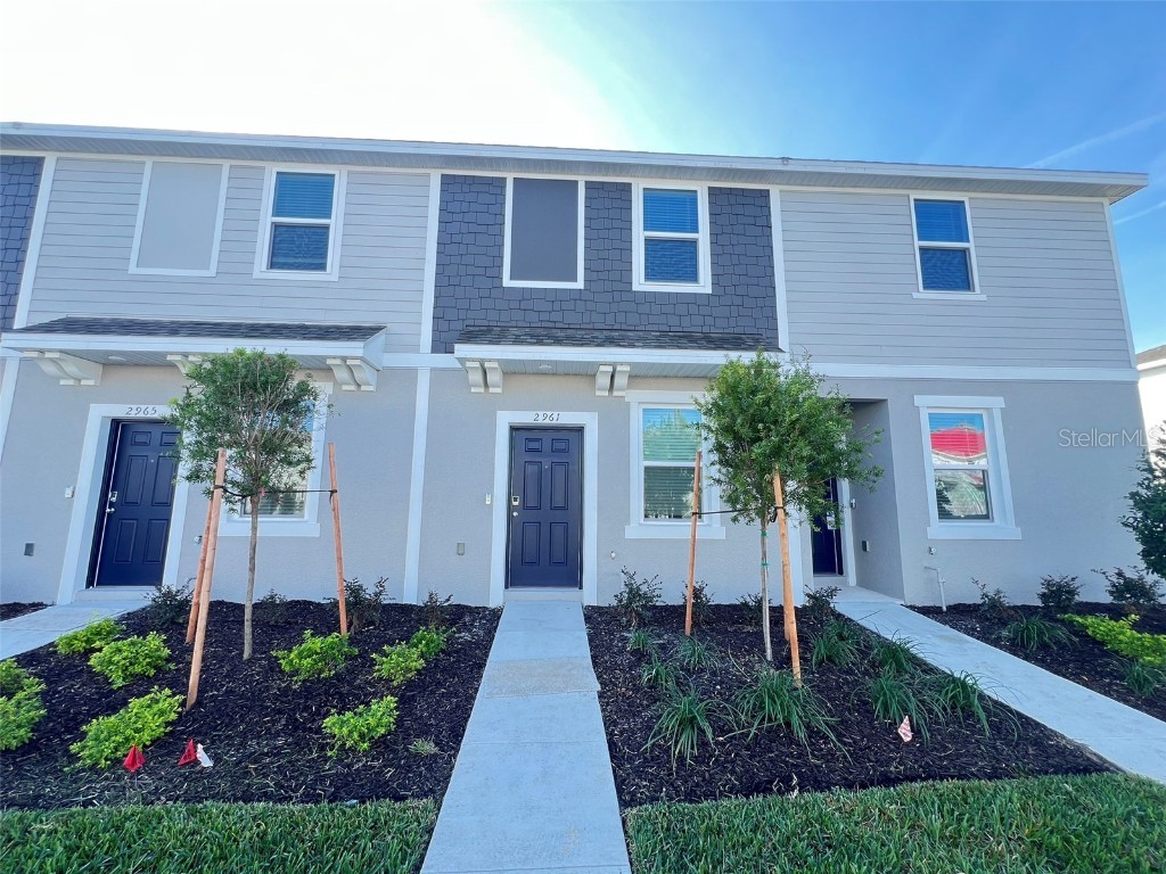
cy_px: 437
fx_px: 438
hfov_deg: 106.2
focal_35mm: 13
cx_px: 583
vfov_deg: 89.9
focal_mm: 1.57
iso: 32
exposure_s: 1/104
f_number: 1.8
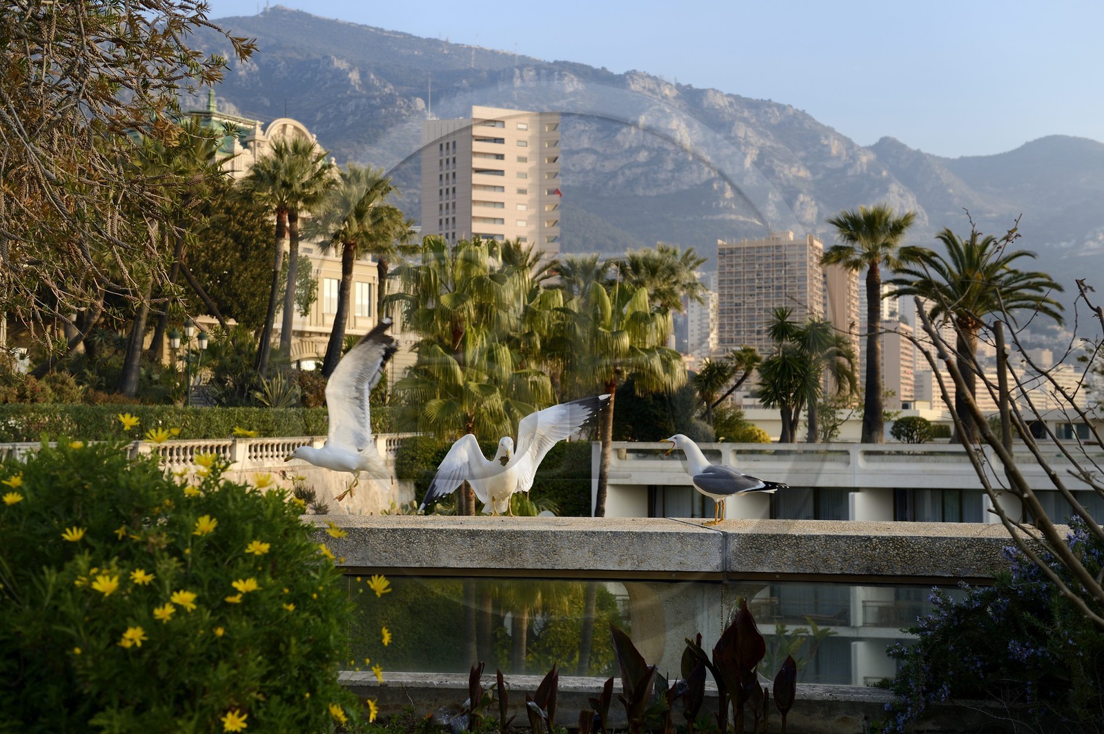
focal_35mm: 44
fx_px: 1348
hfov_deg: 44.5
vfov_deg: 30.5
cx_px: 552
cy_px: 367
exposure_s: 1/400
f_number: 4.5
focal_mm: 44
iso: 200
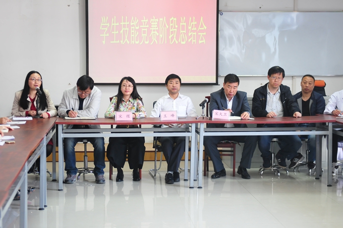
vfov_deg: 18.1
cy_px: 114
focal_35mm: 75
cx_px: 172
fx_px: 714
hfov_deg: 27.0
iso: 800
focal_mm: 50
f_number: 2.8
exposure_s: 1/60
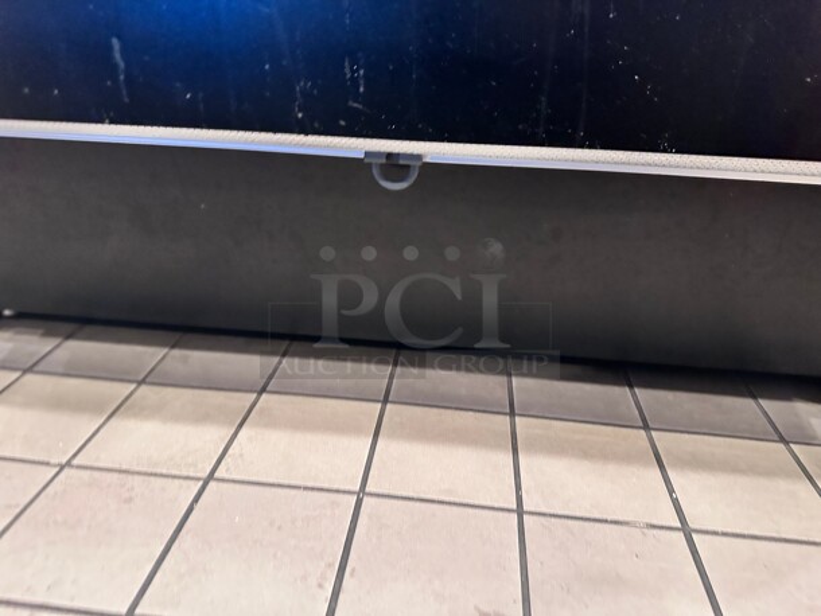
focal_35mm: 24
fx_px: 569
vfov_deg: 56.8
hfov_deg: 71.6
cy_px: 308
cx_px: 410
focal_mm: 6.86
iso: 800
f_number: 1.78
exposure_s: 1/30
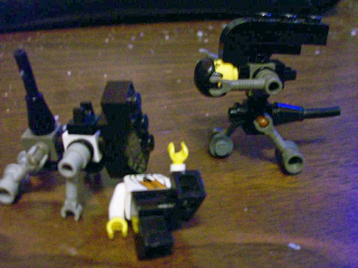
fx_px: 465
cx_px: 179
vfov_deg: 32.2
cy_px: 134
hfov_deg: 42.1
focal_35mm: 45
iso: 160
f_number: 3
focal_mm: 7.6
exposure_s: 1/5.66
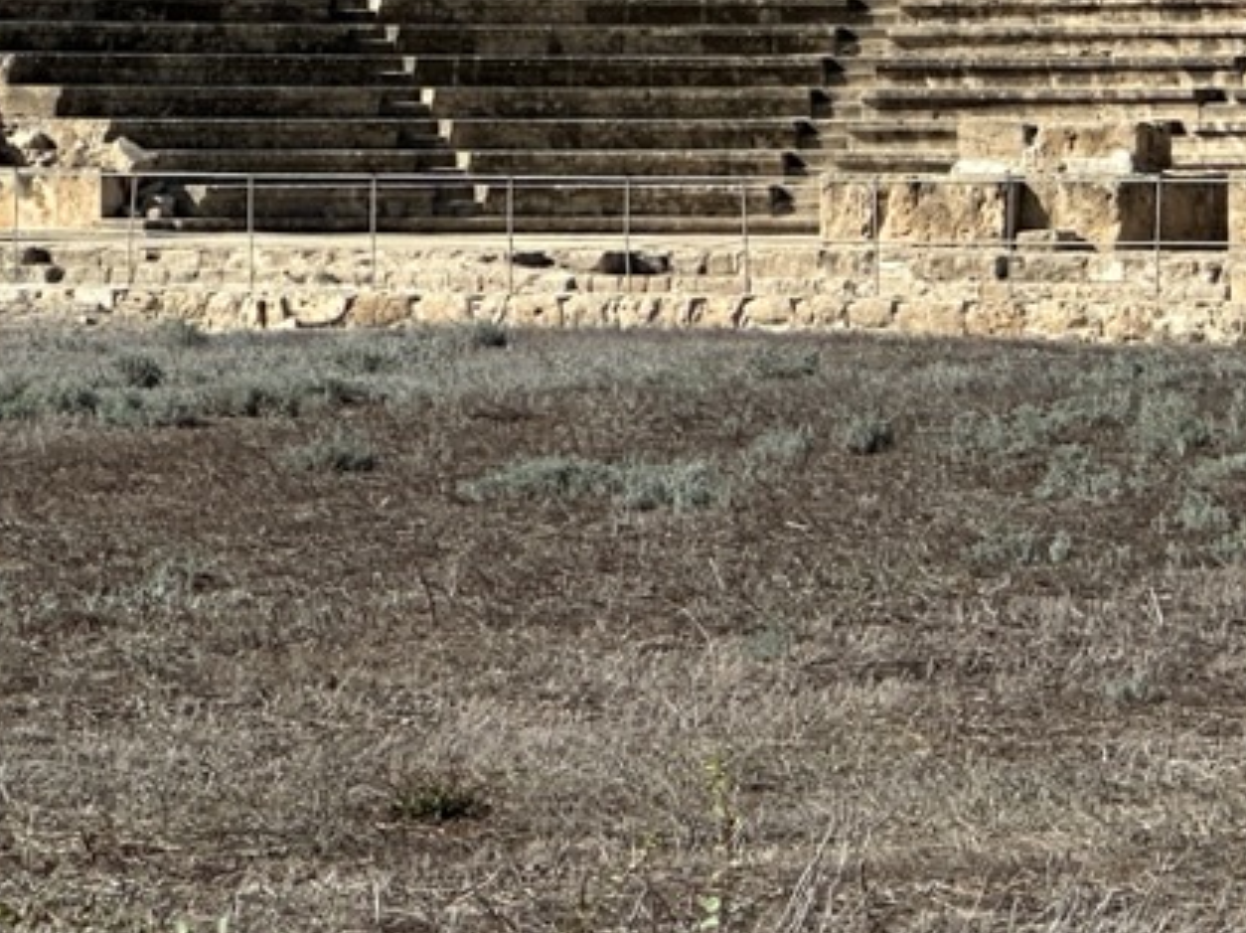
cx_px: 1100
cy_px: -60
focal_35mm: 236
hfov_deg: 8.4
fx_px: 8490
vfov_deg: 6.3
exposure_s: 1/960
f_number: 2.8
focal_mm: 9
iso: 32
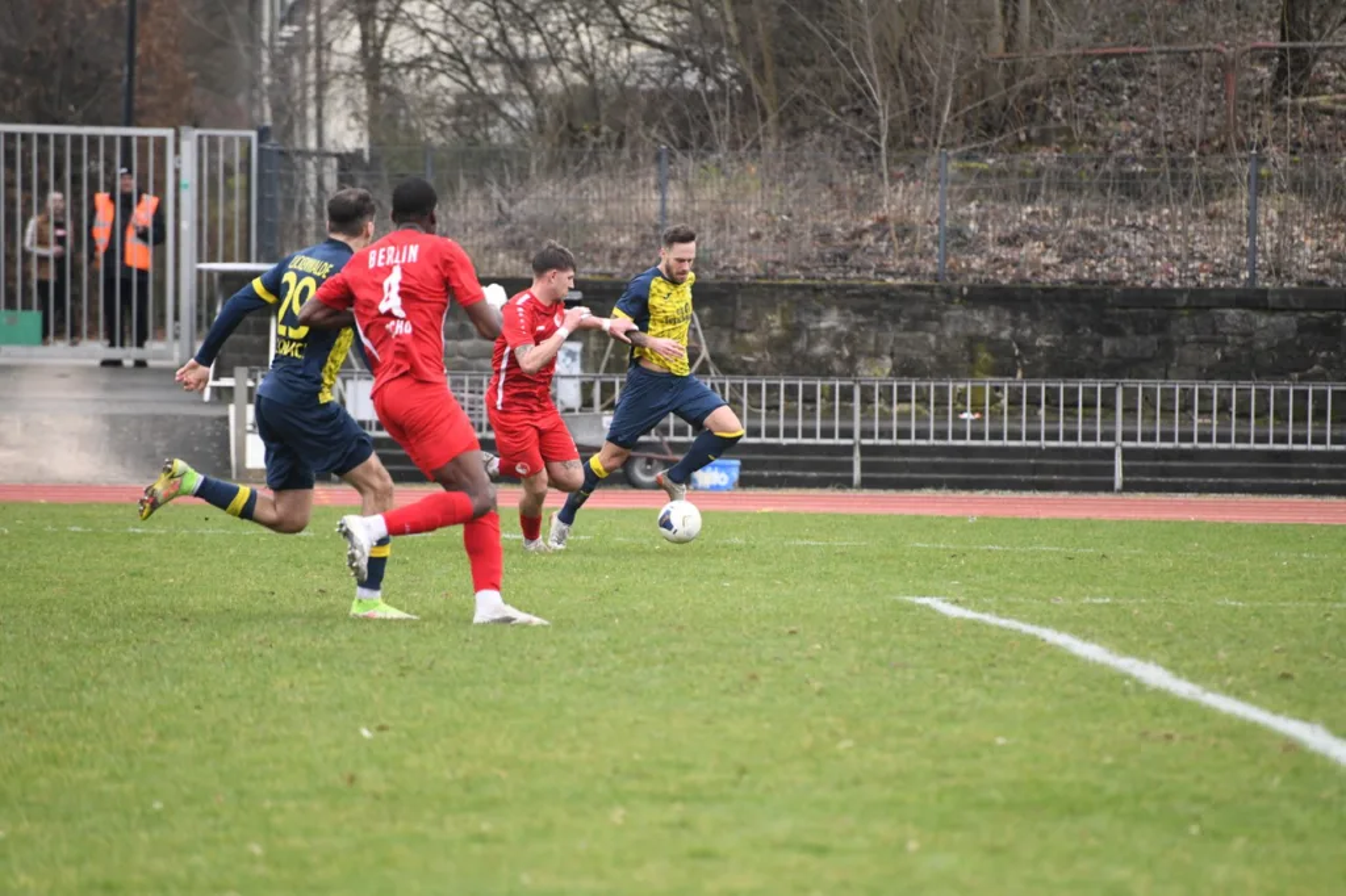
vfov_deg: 4.6
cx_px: 673
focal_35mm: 300
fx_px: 11212
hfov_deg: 6.9
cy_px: 448
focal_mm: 300
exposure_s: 1/3200
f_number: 5.6
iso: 4500
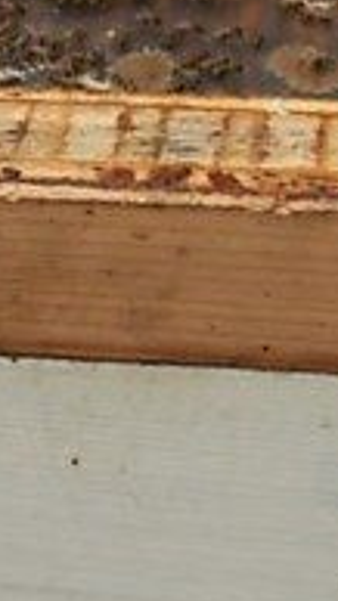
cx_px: 140
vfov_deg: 19.8
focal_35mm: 108
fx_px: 1722
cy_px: 335
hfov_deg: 11.2
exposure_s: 1/320
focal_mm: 5.7
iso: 80
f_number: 2.9
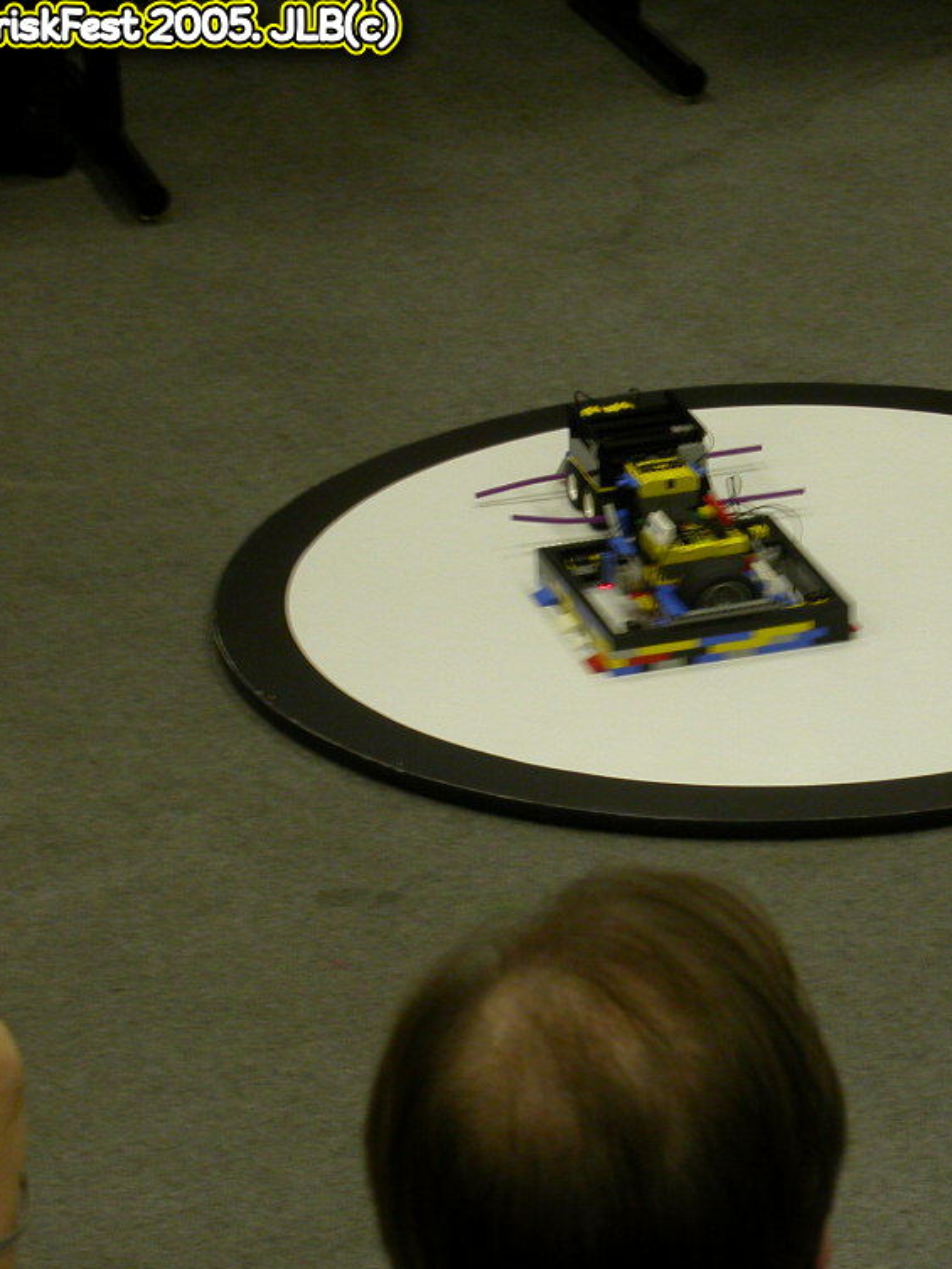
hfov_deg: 9.8
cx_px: 810
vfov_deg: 13.1
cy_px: 644
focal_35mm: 151
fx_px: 5535
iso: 100
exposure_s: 1/12.4
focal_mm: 23.1
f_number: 4.2
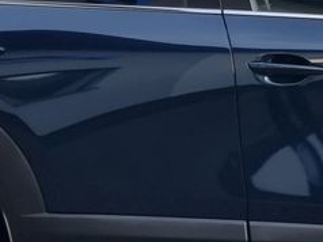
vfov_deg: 13.0
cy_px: -16
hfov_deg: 17.2
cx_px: 326
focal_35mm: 112
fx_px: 1044
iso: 80
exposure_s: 1/100
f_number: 1.8
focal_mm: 5.4
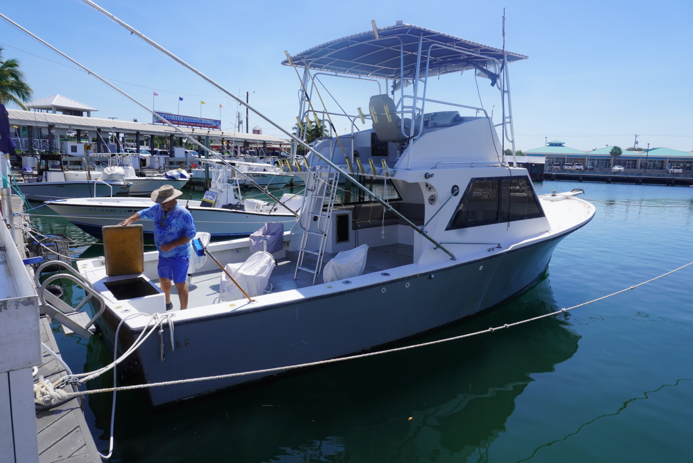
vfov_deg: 53.2
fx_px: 462
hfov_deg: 73.7
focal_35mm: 24
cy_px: 232
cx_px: 346
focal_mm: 16
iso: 100
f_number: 10
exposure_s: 1/200
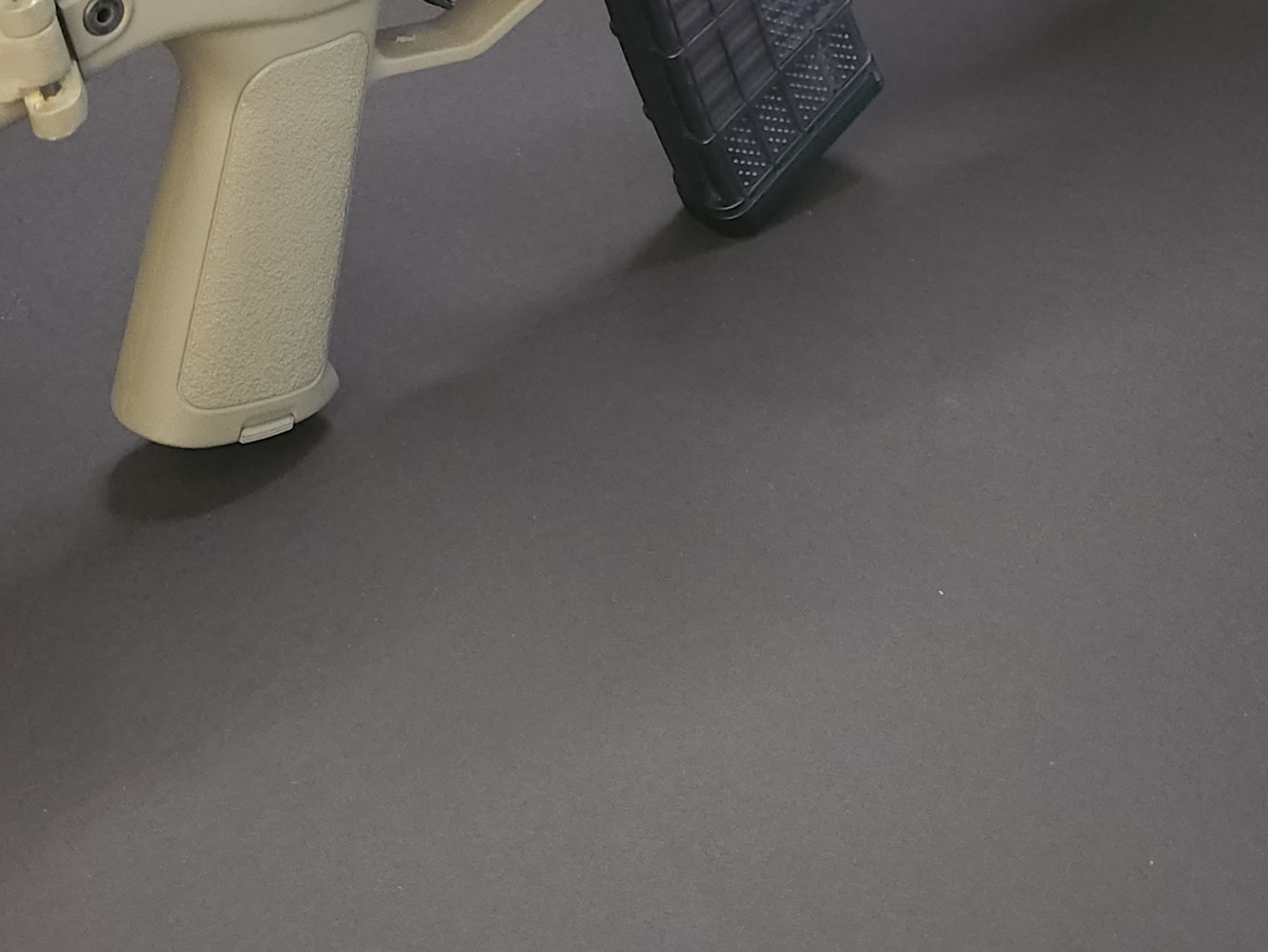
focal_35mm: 55
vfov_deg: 24.4
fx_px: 2015
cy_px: -143
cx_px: 430
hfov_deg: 34.6
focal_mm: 5.4
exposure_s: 1/25
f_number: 1.8
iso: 640
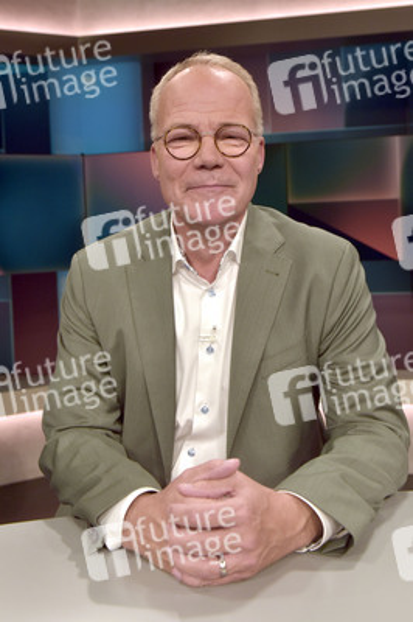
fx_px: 586
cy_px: 311
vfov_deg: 55.8
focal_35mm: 34
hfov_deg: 38.8
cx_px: 206
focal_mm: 34
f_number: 5.6
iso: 1250
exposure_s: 1/160
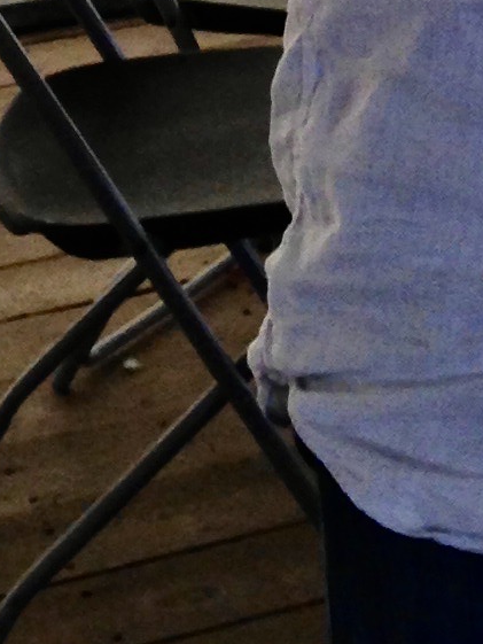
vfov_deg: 9.3
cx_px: 660
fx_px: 3571
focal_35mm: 192
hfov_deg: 7.6
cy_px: -871
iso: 50
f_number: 2.4
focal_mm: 4.12
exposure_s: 1/239
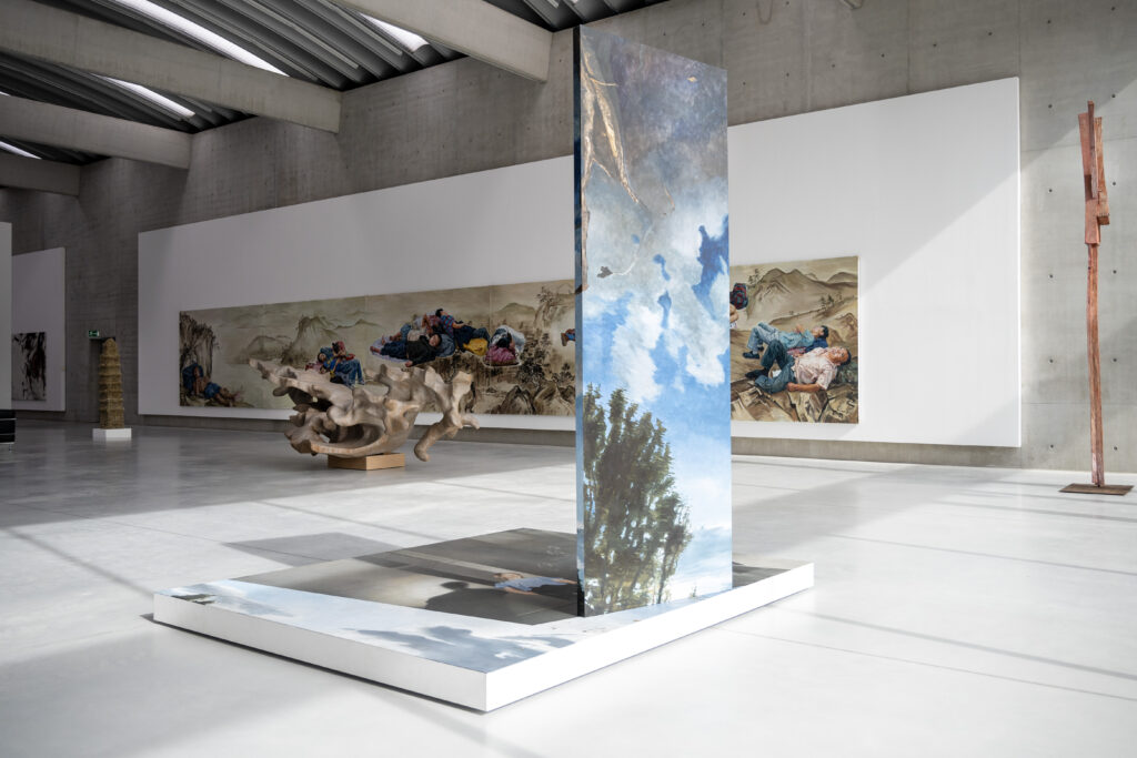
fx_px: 995
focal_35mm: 32
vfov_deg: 41.7
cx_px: 568
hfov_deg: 59.5
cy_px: 379
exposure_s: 1/250
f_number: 4
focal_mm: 21
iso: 280
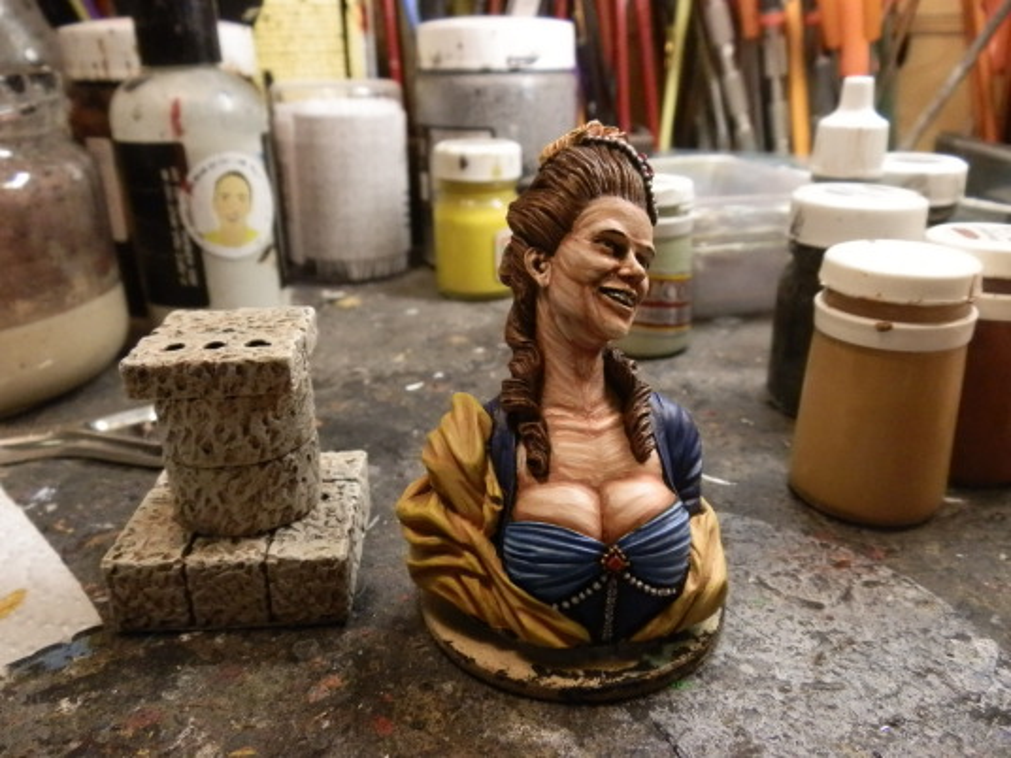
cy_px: 379
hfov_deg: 63.4
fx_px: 818
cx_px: 506
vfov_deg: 49.7
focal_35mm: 28
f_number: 3.1
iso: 400
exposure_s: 1/160
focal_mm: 5
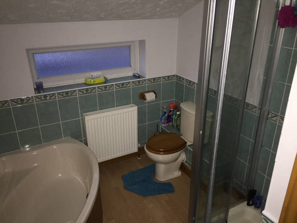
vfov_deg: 48.2
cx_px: 148
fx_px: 249
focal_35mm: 29
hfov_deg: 61.7
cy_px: 112
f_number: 2.2
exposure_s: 1/17
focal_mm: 4.15
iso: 250
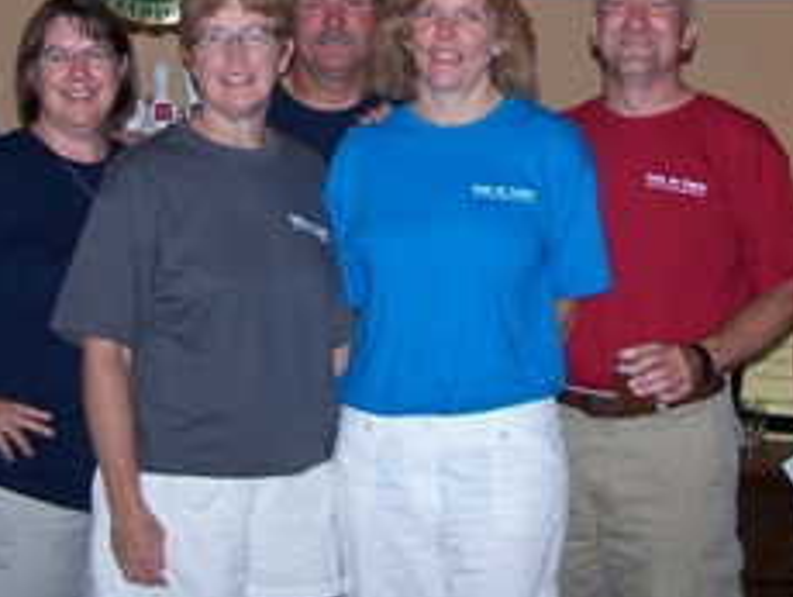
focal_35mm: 85
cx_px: 491
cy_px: 48
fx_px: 1949
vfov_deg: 17.1
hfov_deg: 22.9
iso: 140
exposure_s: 1/60
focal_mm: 6.3
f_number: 2.8
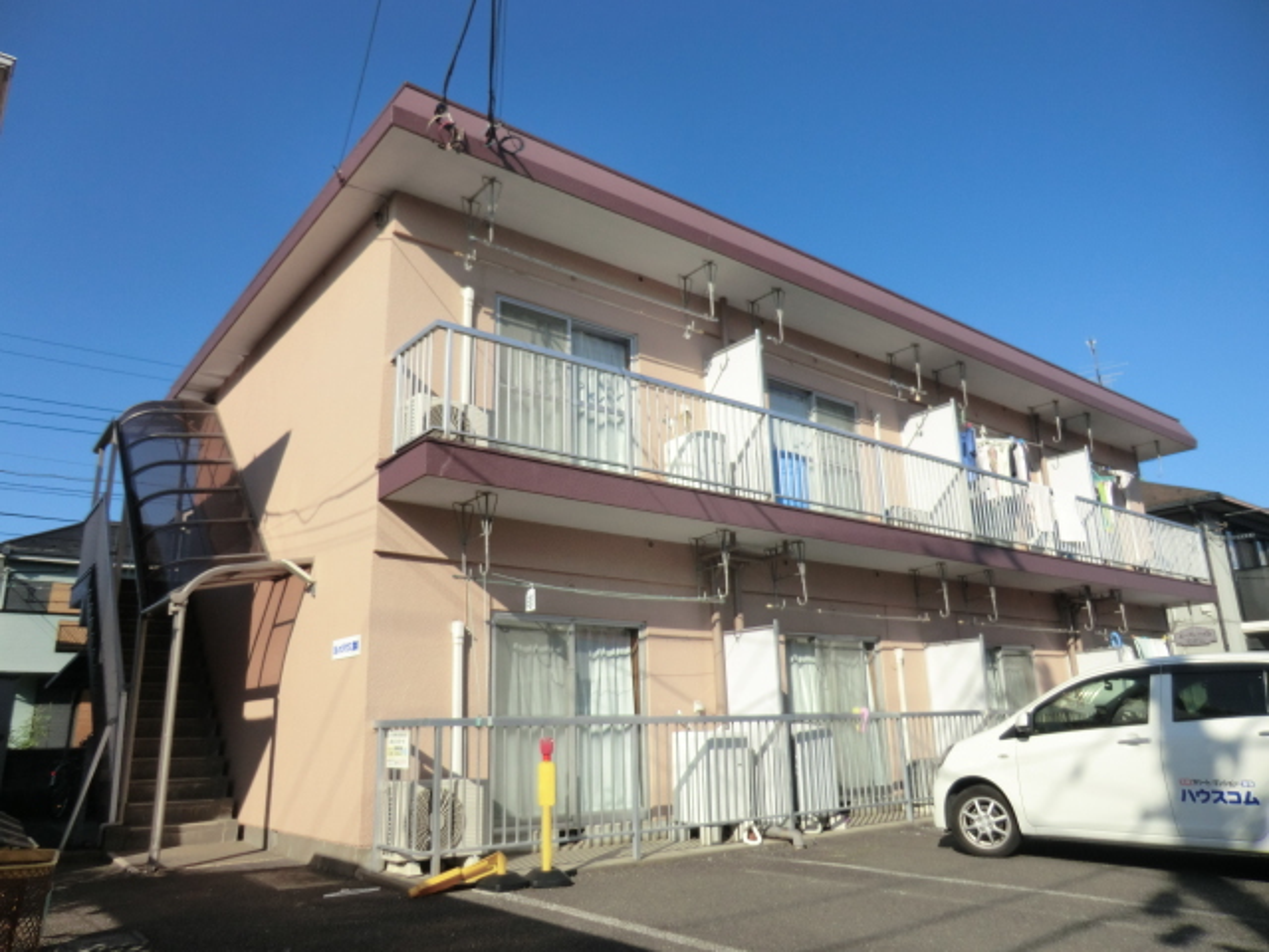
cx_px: 634
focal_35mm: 24
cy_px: 476
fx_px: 880
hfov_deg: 71.6
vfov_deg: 56.8
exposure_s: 1/1000
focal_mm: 4.3
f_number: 3.2
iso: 80
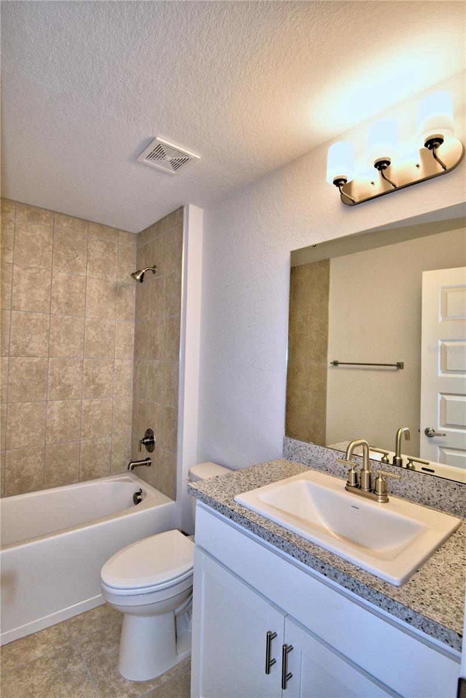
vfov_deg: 96.7
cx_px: 233
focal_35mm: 16
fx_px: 311
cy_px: 349
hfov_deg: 73.7
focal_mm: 11
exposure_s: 1/60
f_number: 4.8
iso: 180
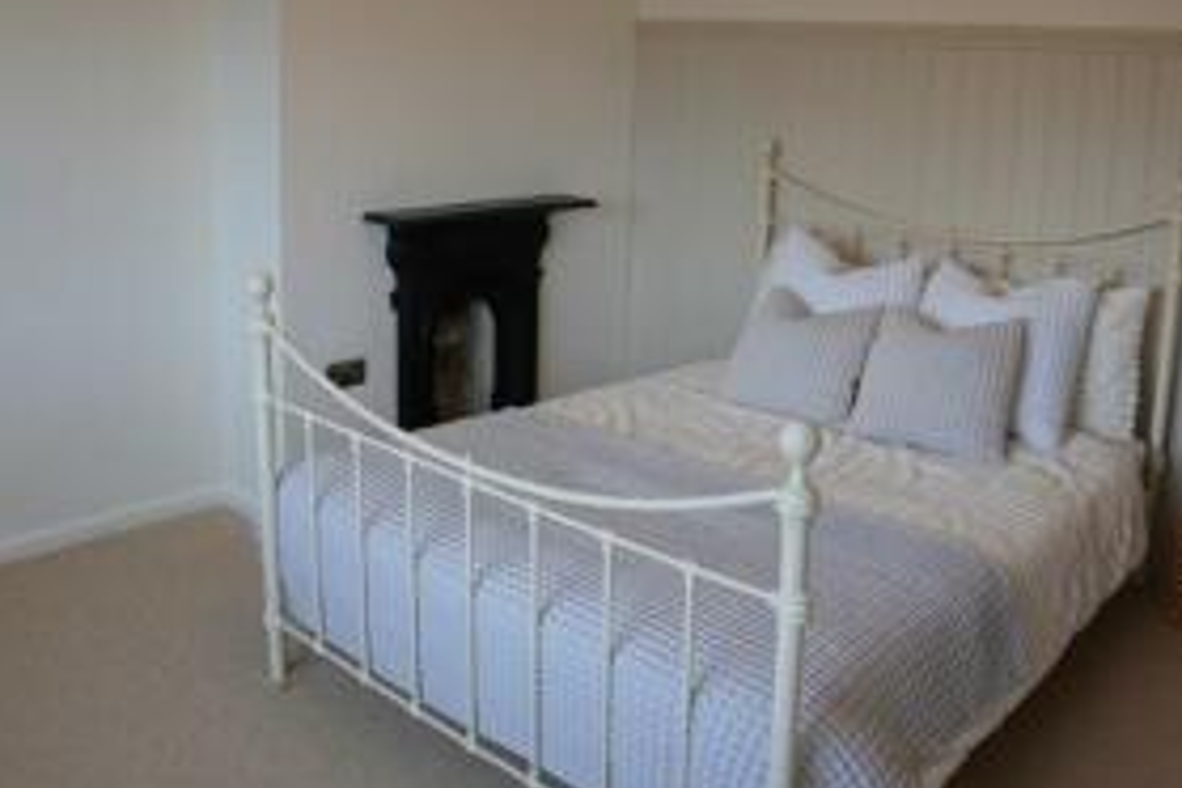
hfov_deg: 47.3
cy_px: 218
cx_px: 661
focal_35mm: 41
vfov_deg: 32.2
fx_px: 1346
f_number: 5.6
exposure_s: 1/30
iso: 160
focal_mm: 16
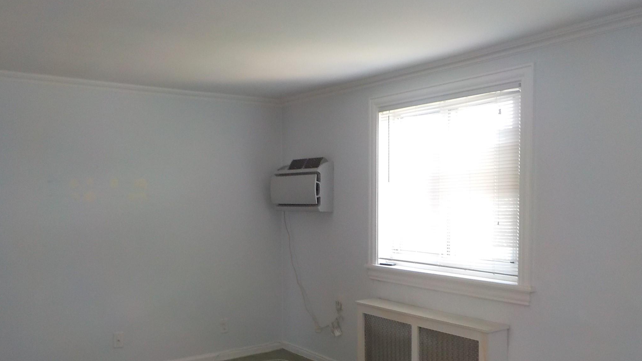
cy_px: 225
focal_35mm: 33
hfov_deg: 59.5
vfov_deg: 35.5
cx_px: 322
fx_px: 562
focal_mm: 4.1
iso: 250
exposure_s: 1/30
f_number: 3.3
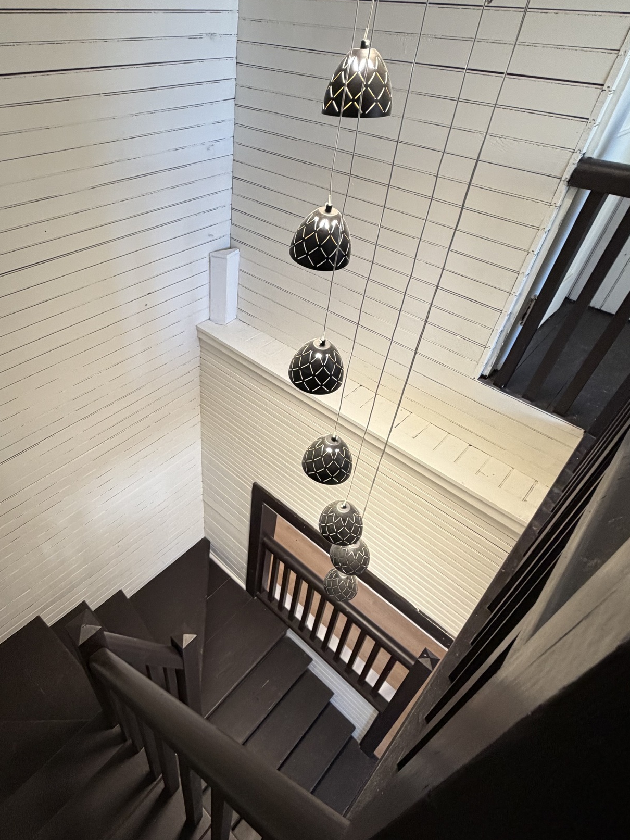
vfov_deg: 81.7
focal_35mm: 20
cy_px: 403
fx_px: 485
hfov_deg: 65.1
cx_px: 240
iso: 320
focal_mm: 2.22
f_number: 2.2
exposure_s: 1/65
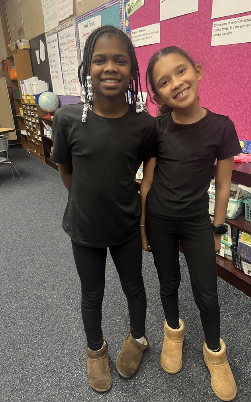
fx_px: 306
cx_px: 143
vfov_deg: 66.5
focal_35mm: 28
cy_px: 198
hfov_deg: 44.4
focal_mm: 5.7
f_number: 1.5
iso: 200
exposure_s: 1/60
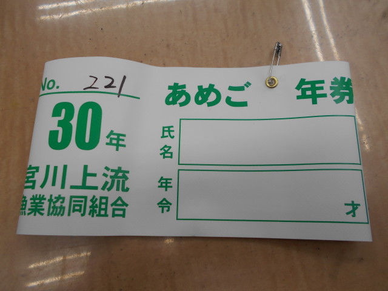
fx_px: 291
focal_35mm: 26
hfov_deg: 67.3
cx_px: 194
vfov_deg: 53.1
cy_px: 146
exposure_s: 1/50
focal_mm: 4.6
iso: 80
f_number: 3.2
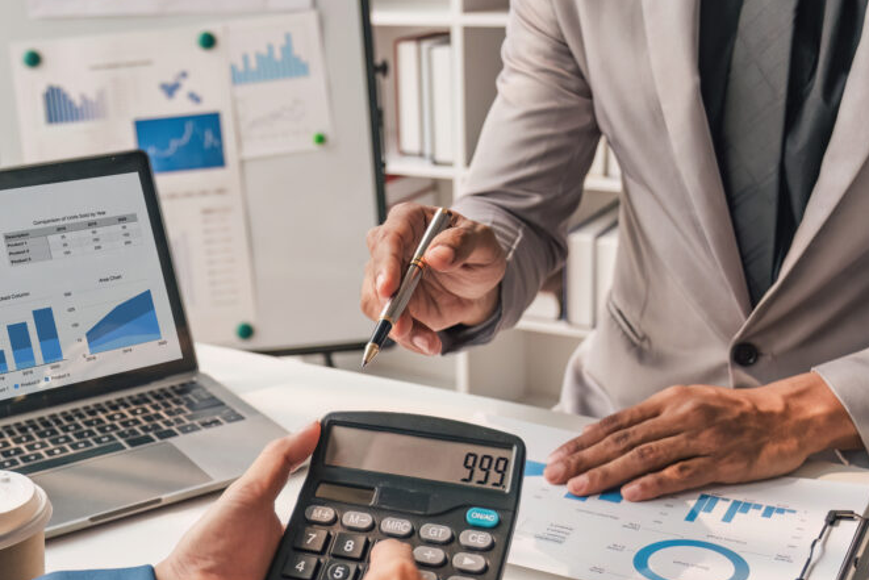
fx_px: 1159
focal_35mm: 48
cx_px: 252
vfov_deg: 27.8
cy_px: 412
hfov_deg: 40.3
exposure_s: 1/320
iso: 400
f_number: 2.8
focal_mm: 20.6
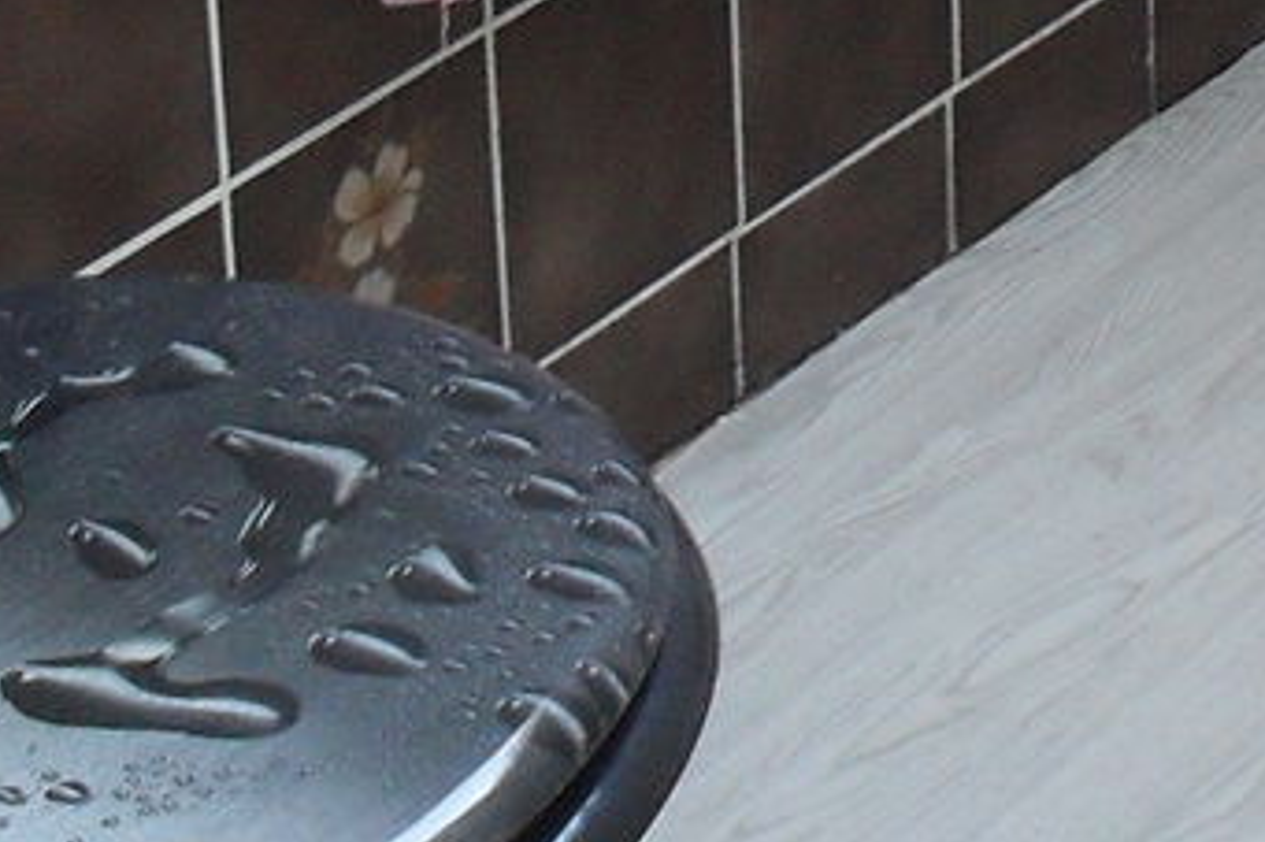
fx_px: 6006
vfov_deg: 7.8
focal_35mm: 171
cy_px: -519
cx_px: 1629
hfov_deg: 11.7
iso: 200
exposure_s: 1/15
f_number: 3.2
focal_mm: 6.3
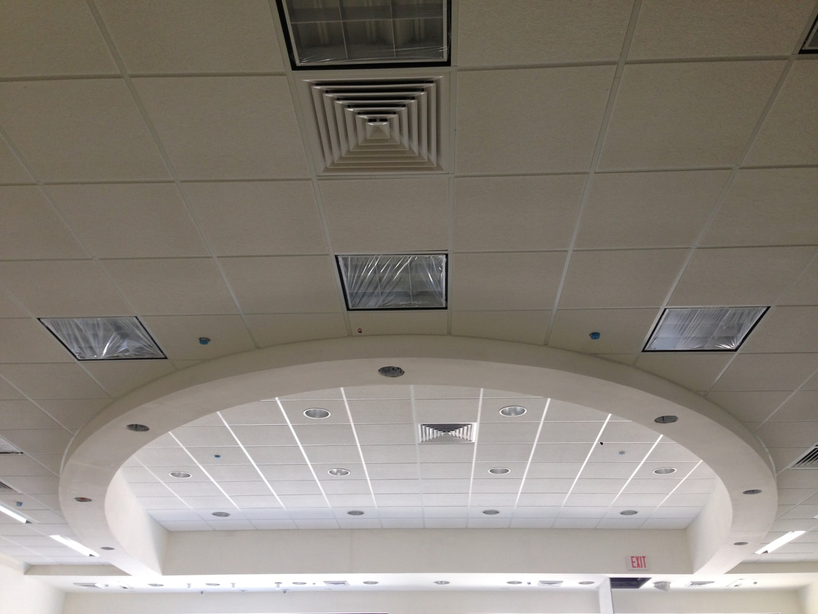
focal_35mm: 33
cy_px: 307
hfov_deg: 55.3
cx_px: 409
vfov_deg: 43.0
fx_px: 780
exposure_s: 1/40
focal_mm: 4.13
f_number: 2.4
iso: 64
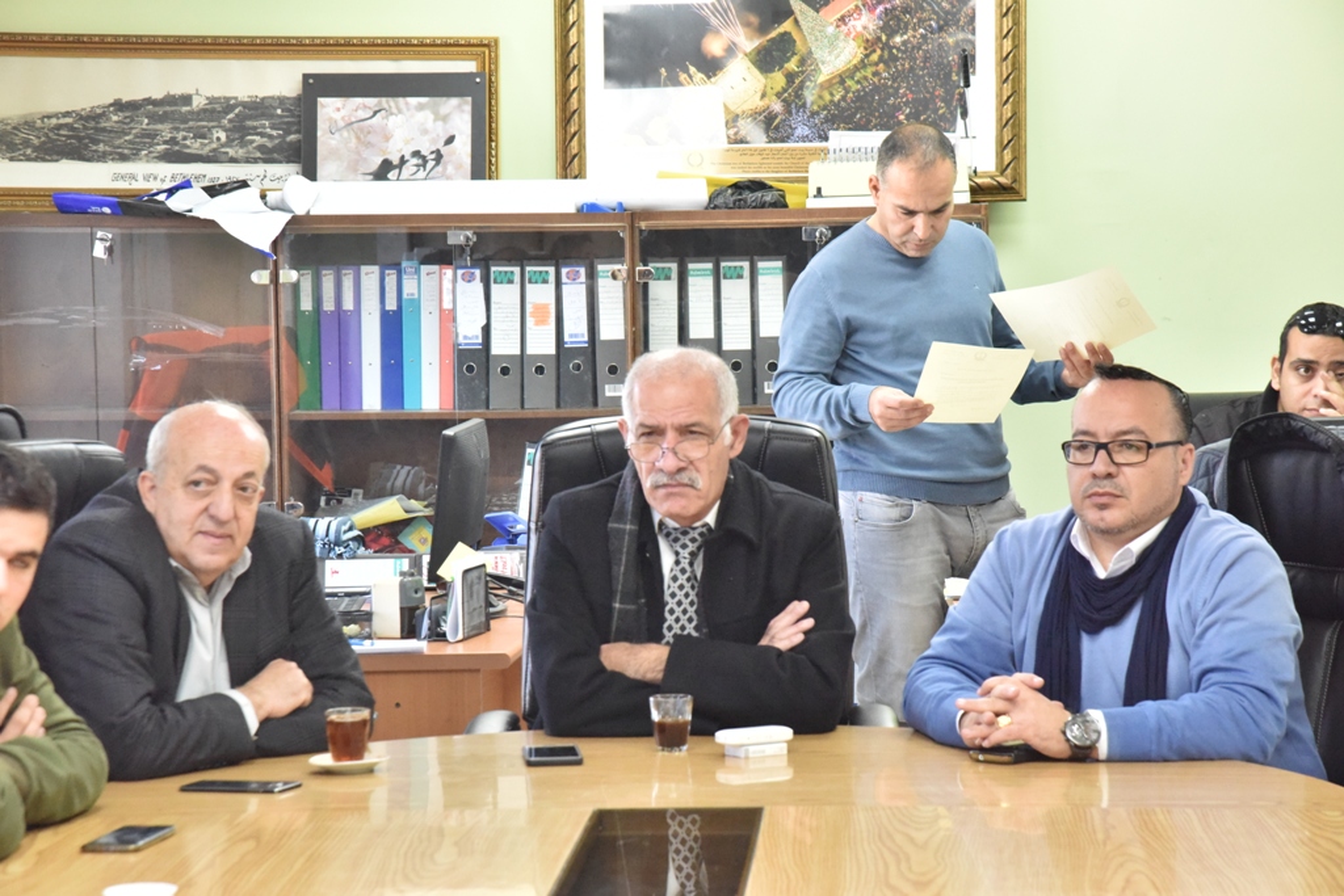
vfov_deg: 12.5
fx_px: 4107
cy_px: 448
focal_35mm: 110
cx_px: 672
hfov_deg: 18.6
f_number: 10
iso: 6400
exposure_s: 1/160
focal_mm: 110
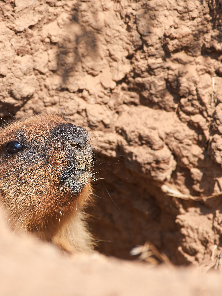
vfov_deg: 3.1
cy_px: 148
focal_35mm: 650
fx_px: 5559
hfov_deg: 2.3
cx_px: 69
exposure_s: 1/800
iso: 320
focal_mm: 300
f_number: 8
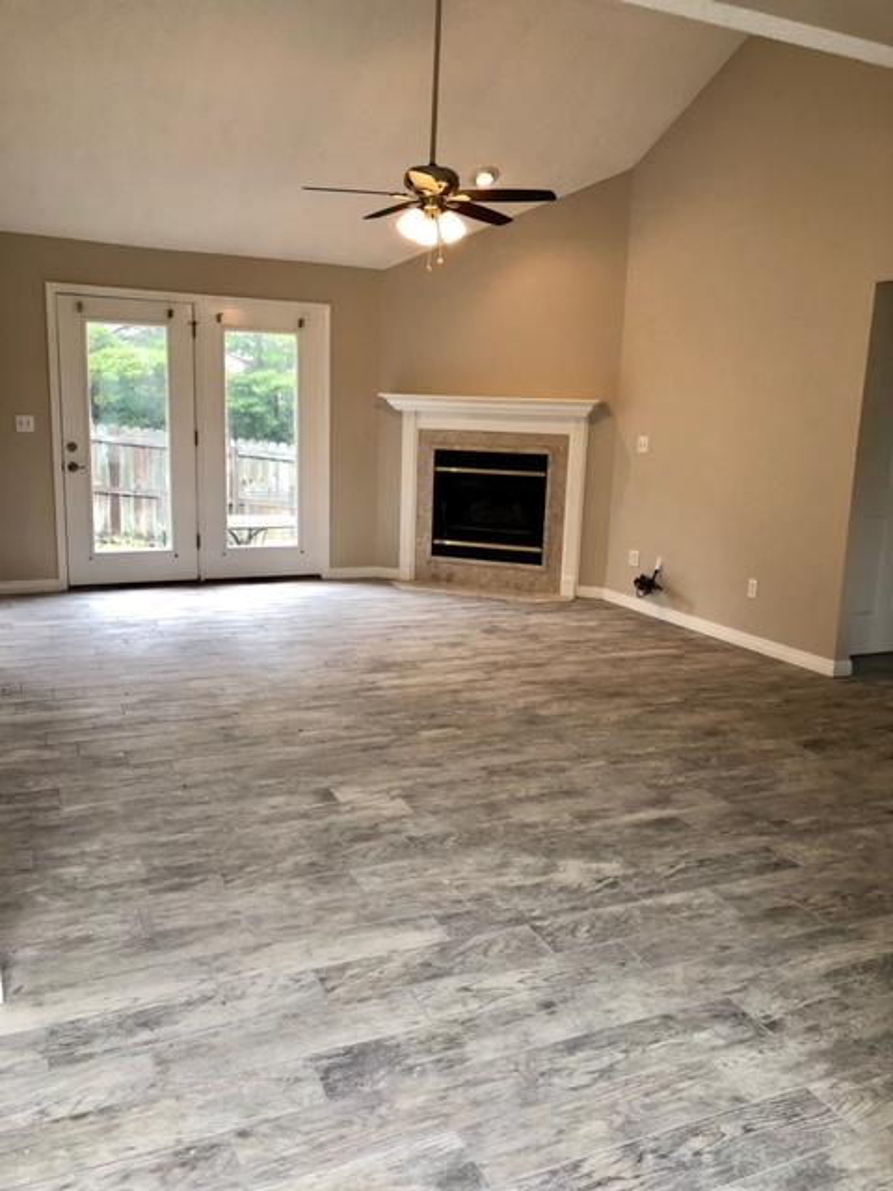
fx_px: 963
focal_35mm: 28
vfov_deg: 63.4
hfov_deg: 49.7
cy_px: 596
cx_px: 446
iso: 20
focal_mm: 3.99
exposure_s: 1/30
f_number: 1.8
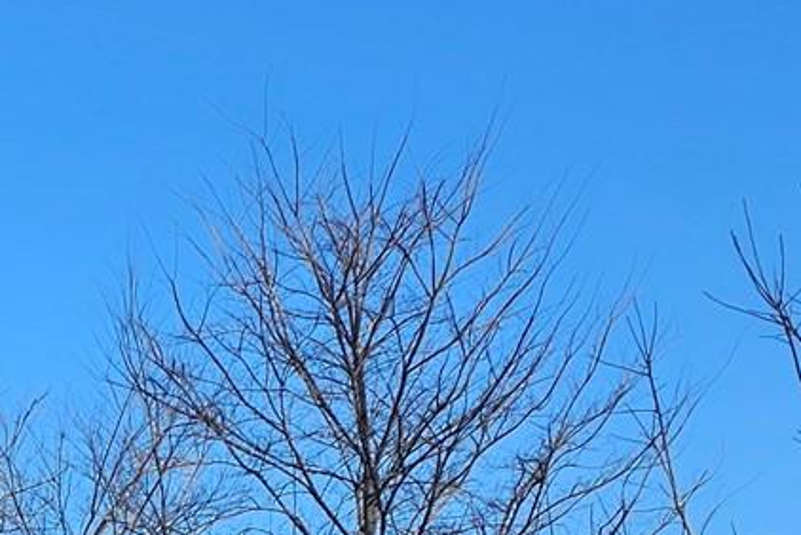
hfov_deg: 16.2
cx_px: -380
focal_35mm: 116
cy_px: 1076
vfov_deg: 10.8
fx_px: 2583
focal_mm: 6.3
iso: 10
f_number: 1.7
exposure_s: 1/686
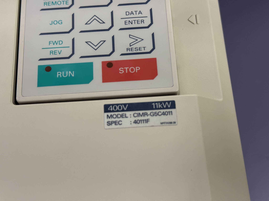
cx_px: 134
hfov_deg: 39.7
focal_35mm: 48
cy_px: 100
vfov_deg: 30.3
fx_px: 373
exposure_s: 1/50
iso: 160
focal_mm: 6.76
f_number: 1.78
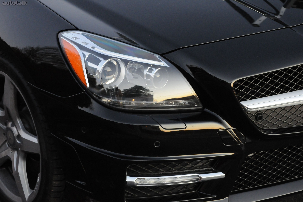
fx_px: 782
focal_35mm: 93
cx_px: 152
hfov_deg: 21.9
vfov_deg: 14.7
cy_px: 101
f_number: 9
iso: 2500
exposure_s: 1/30
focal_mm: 62
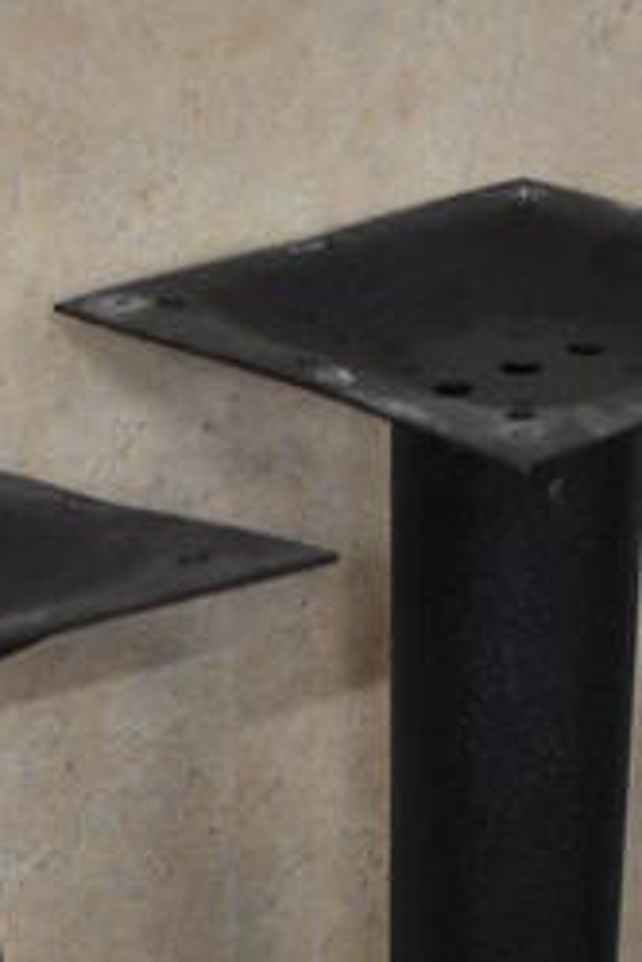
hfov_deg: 13.8
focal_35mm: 99
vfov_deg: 19.1
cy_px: 1254
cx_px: 151
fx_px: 2648
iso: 2200
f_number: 3.5
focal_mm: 18
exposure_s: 1/30
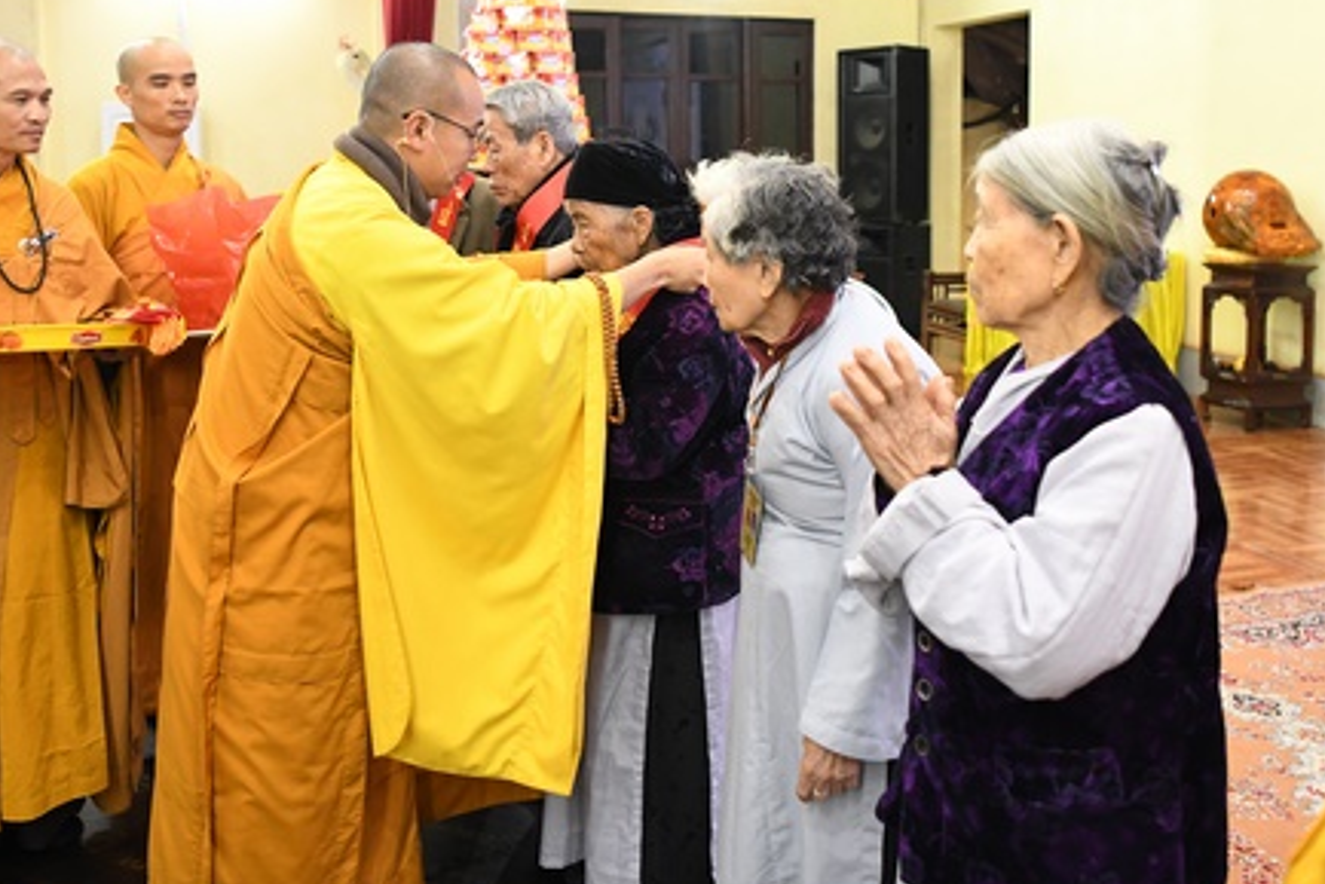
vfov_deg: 36.4
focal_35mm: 36
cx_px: 698
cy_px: 271
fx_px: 1325
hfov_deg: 53.1
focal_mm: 24
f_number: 2.8
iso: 3200
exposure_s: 1/160
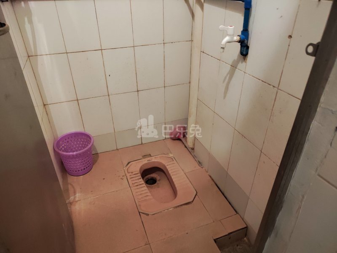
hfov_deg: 45.8
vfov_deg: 35.1
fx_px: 399
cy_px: 126
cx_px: 168
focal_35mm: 41
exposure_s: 1/50
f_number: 1.88
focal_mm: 5.59
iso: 596
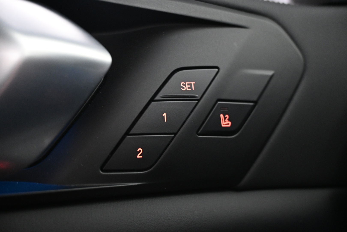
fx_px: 289
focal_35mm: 30
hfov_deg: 61.9
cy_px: 116
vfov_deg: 43.6
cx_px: 174
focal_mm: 20
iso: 1600
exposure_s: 1/8
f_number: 3.8
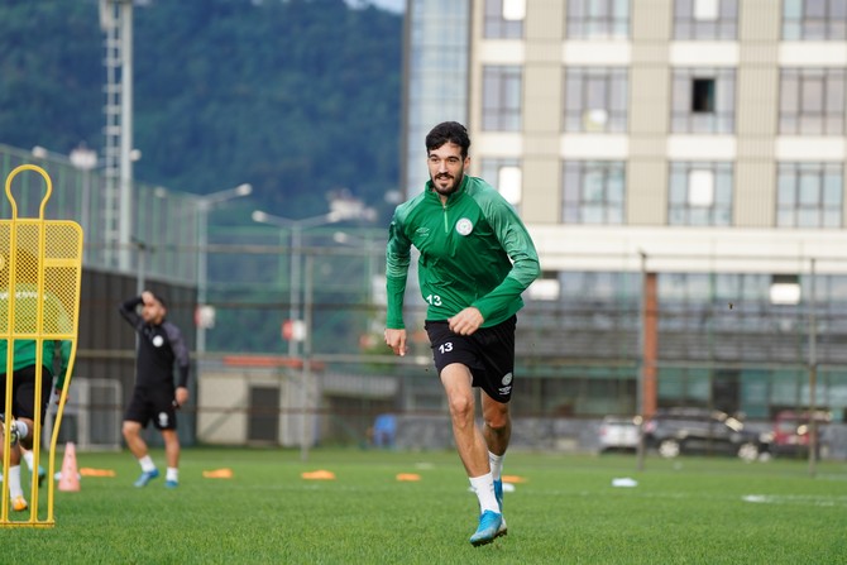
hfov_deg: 7.8
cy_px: 282
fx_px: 6236
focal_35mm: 265
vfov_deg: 5.2
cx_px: 424
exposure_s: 1/320
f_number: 5.6
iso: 640
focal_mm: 265
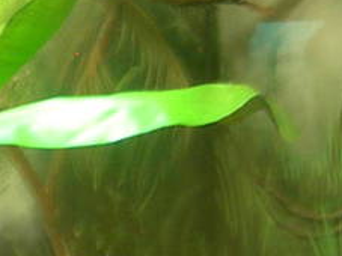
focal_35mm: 268
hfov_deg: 7.4
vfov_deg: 5.5
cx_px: -12
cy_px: 245
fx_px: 2646
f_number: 2.8
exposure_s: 1/4.1
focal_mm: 7.8
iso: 67
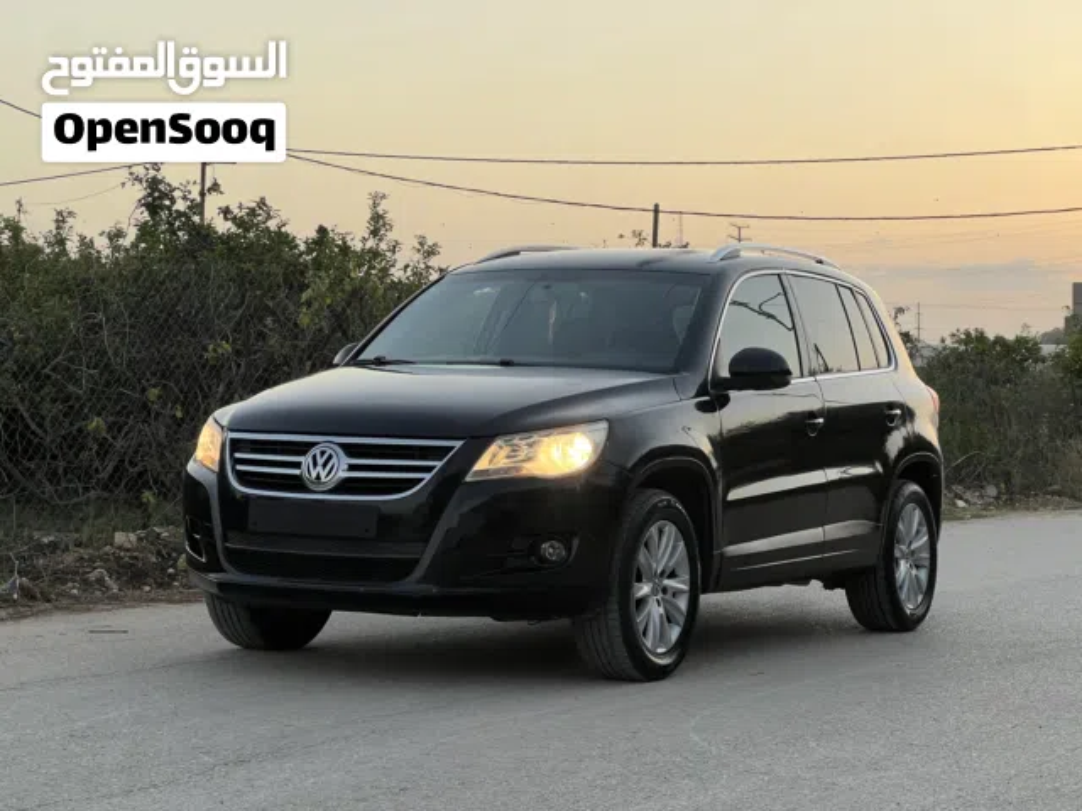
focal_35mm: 77
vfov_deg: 19.1
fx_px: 2407
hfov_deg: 25.3
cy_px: 406
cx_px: 541
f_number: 2.8
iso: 50
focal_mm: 9
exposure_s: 1/99
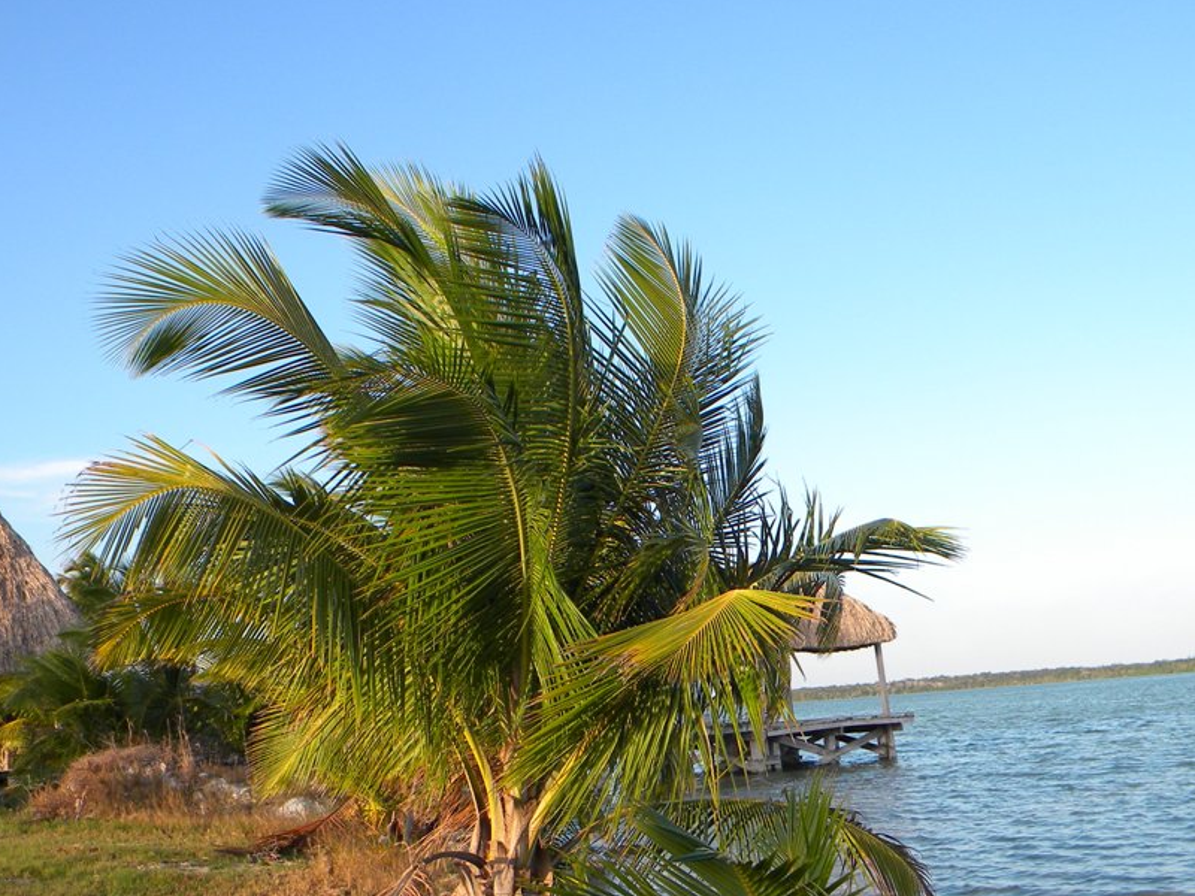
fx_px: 1450
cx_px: 578
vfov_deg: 33.9
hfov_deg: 44.8
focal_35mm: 42
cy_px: 638
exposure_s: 1/290
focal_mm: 5
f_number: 3.5
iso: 80
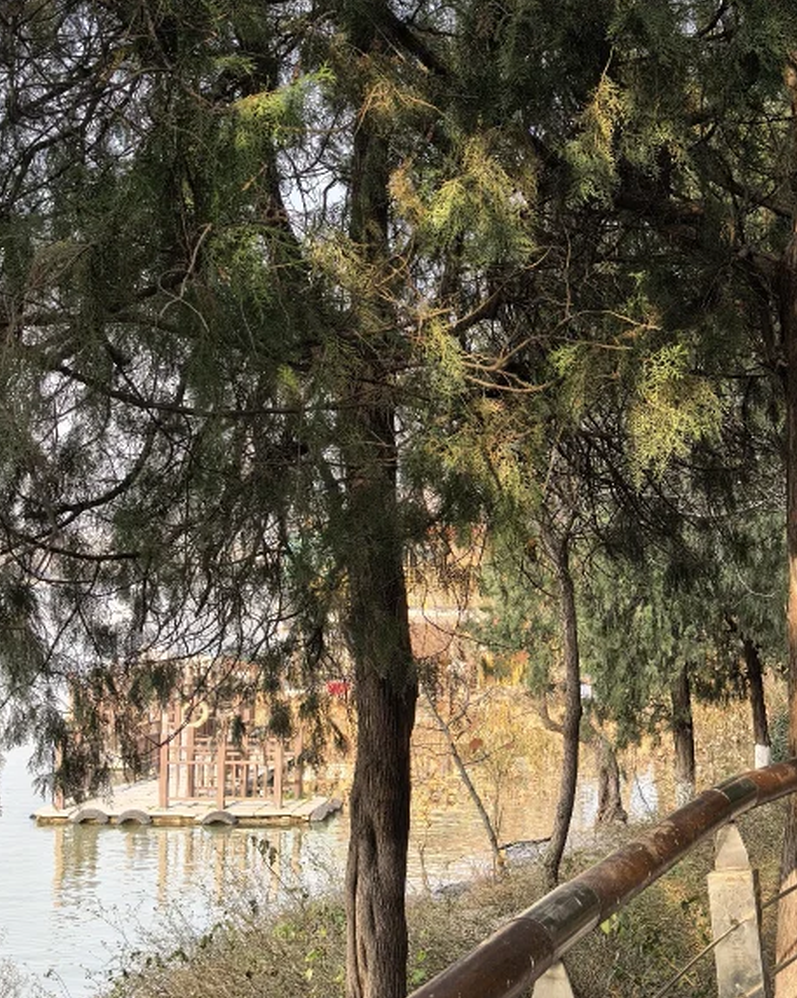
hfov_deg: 25.3
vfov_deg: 32.0
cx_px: 657
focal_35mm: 59
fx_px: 1741
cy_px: 525
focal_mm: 6.98
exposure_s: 1/449
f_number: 2
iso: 50
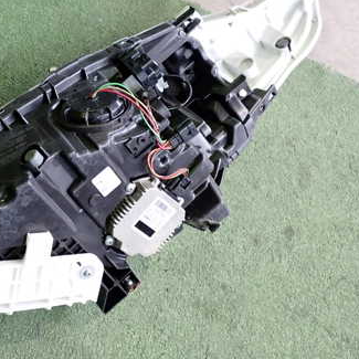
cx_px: 66
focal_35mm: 49
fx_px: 575
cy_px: 157
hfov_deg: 33.6
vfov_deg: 34.6
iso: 250
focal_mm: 5.4
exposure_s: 1/30
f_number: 2.3
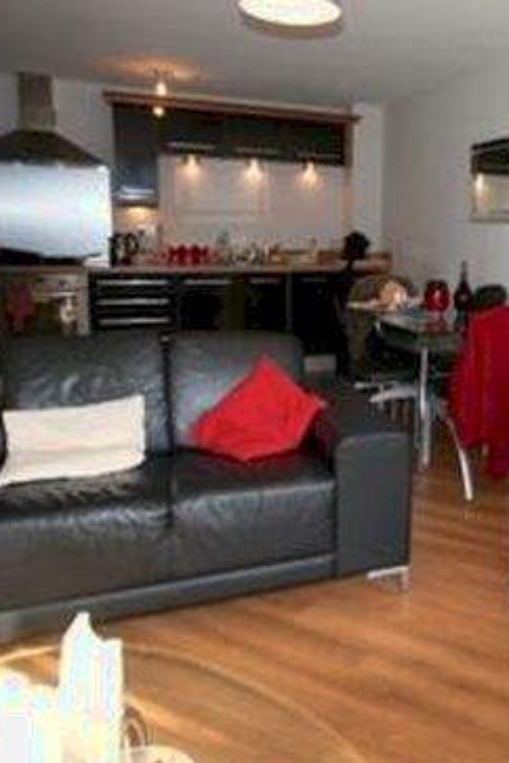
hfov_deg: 41.9
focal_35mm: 29
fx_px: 615
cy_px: 306
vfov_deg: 63.1
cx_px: 442
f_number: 5.6
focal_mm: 10
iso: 400
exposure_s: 1/80
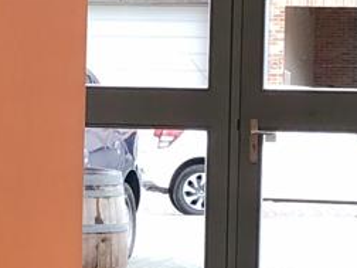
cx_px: -31
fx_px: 2197
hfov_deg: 9.2
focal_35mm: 213
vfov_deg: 7.0
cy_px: 153
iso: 32
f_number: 1.8
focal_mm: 3.99
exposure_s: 1/33
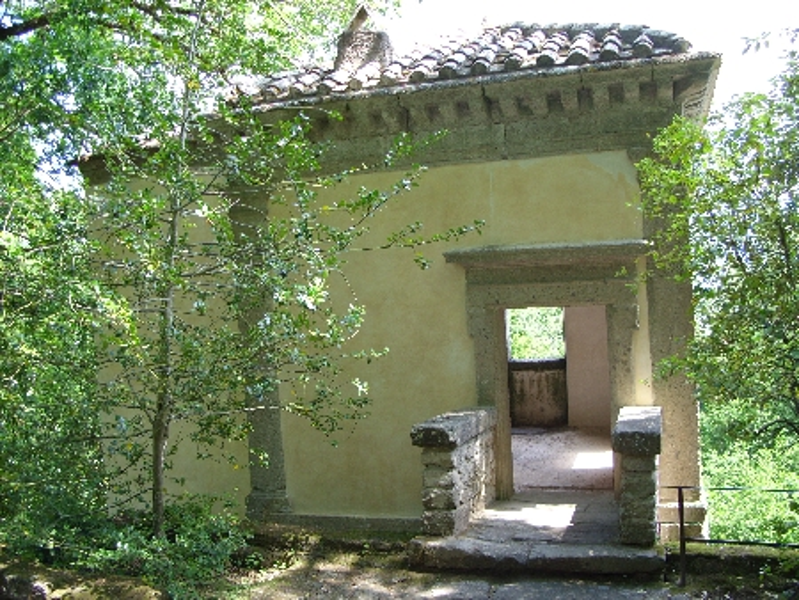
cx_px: 400
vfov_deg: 37.8
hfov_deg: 49.0
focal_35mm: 38
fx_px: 878
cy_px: 300
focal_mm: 7.8
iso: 50
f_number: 2.8
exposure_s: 1/91
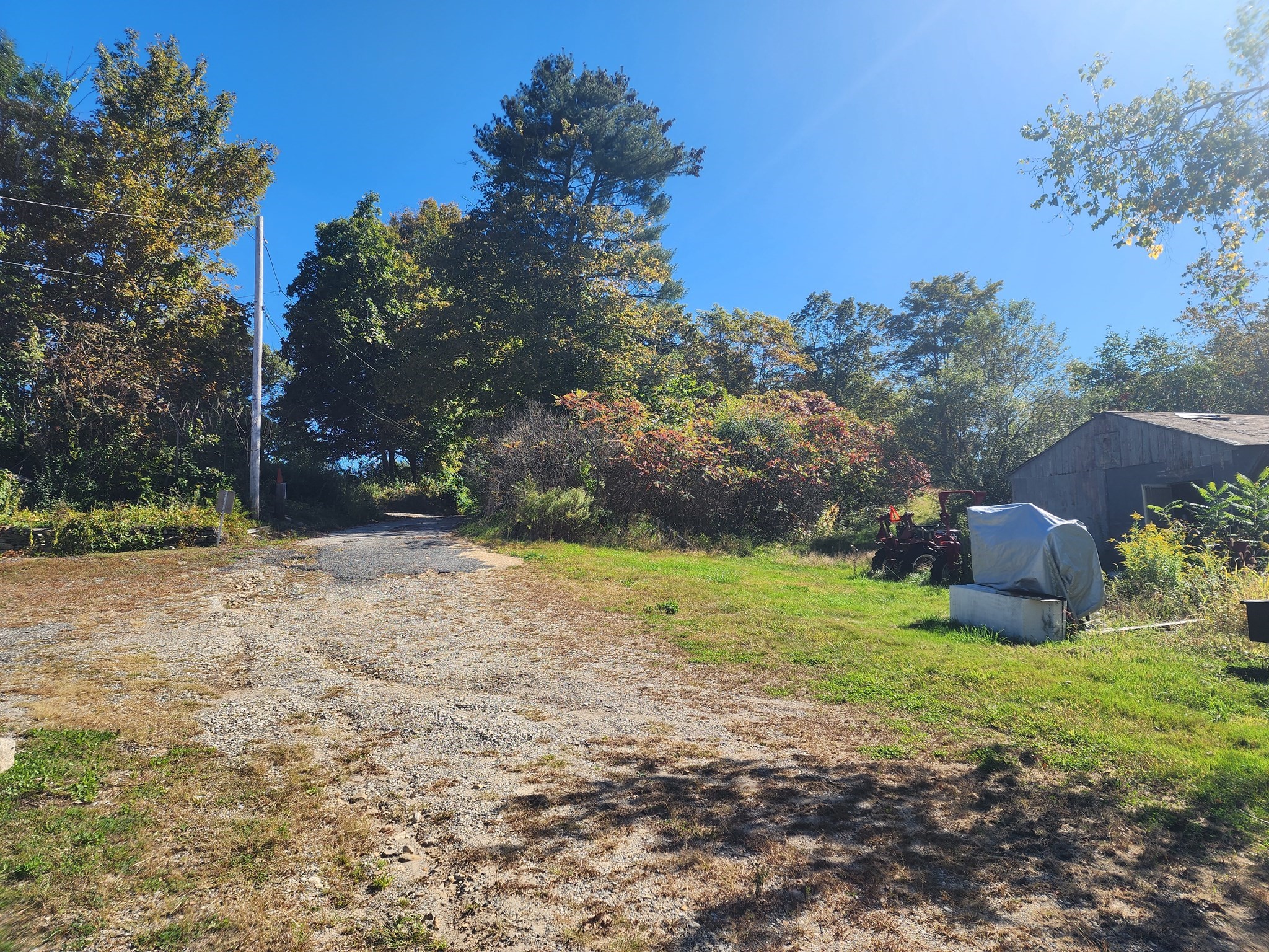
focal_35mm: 23
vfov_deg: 58.9
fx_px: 843
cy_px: 476
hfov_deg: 73.9
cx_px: 634
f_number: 1.8
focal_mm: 6.4
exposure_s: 1/758
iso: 12
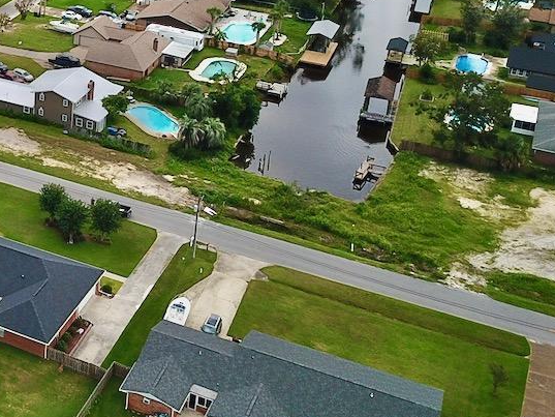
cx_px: -86
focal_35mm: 62
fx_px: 994
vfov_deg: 23.0
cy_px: 35
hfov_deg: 27.9
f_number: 2.2
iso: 100
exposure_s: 1/1161
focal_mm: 4.73
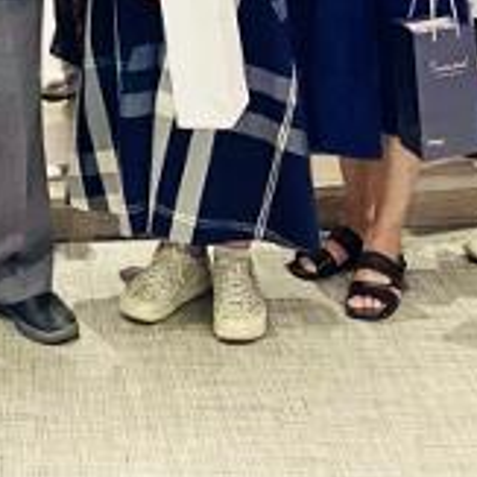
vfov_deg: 14.3
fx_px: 1762
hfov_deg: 15.1
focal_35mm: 113
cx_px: -20
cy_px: -252
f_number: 1.8
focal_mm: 4.25
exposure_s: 1/60
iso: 250
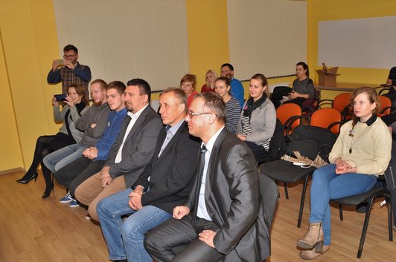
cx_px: 211
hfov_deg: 57.2
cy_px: 154
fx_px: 362
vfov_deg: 39.7
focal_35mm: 33
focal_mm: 18
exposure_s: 1/60
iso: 500
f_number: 8
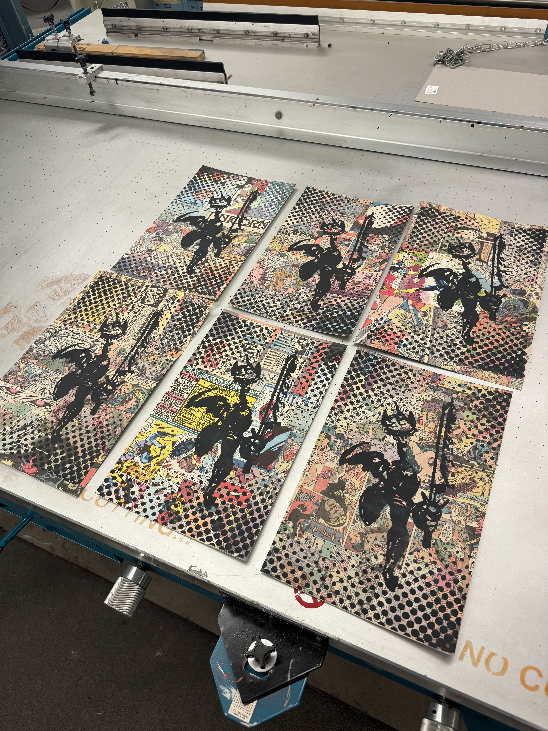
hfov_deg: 56.8
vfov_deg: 71.6
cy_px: 366
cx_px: 274
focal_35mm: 24
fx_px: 507
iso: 125
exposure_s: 1/120
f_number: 1.78
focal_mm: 6.86
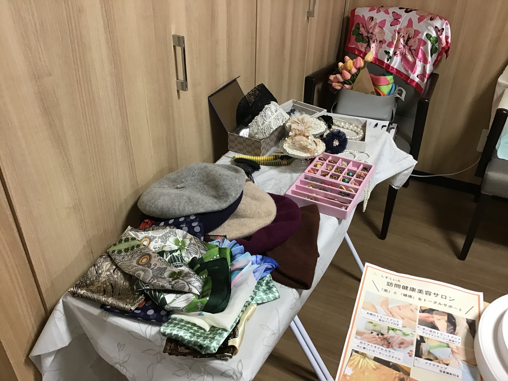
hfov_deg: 58.4
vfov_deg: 45.4
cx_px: 254
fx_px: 455
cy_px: 190
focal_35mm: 31
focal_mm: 3.3
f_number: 2.4
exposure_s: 1/30
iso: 100
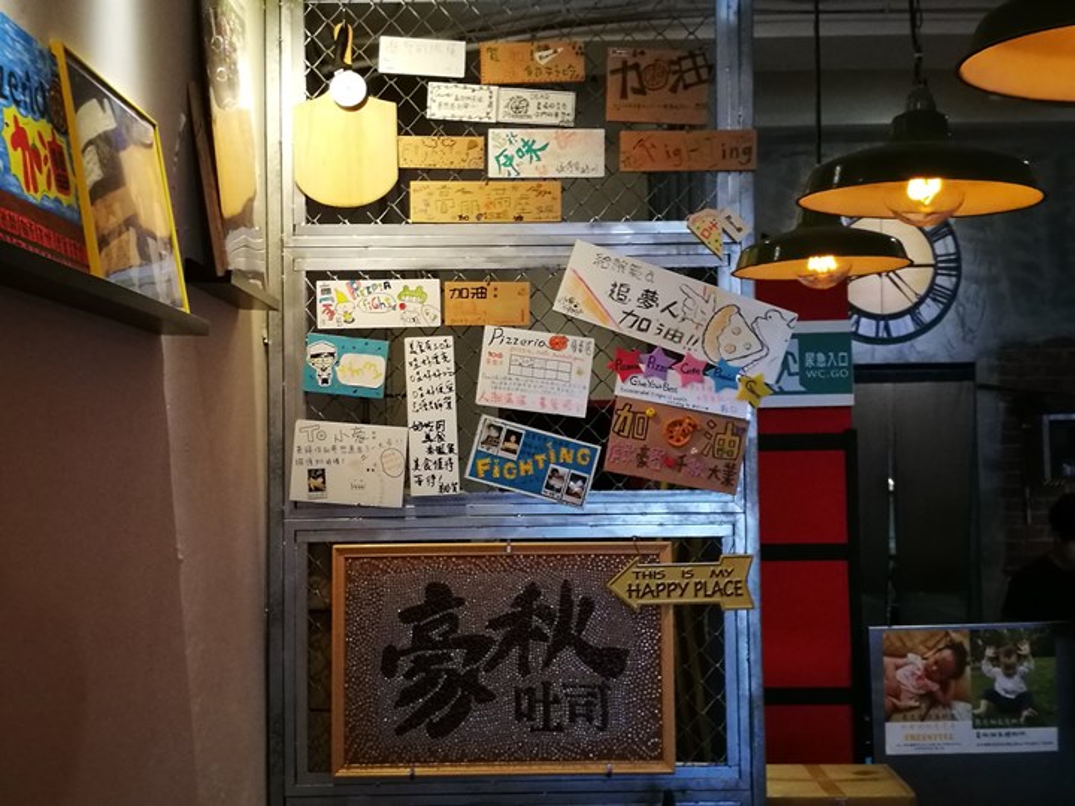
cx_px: 538
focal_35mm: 44
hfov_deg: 42.9
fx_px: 1366
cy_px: 403
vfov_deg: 32.9
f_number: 2.2
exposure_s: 1/30
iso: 320
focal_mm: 4.5
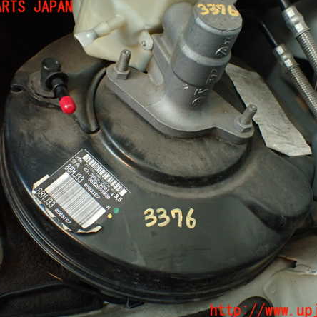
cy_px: 159
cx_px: 157
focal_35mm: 43
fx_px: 446
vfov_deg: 39.2
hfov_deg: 39.2
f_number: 2.5
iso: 640
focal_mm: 6.37
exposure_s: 1/40
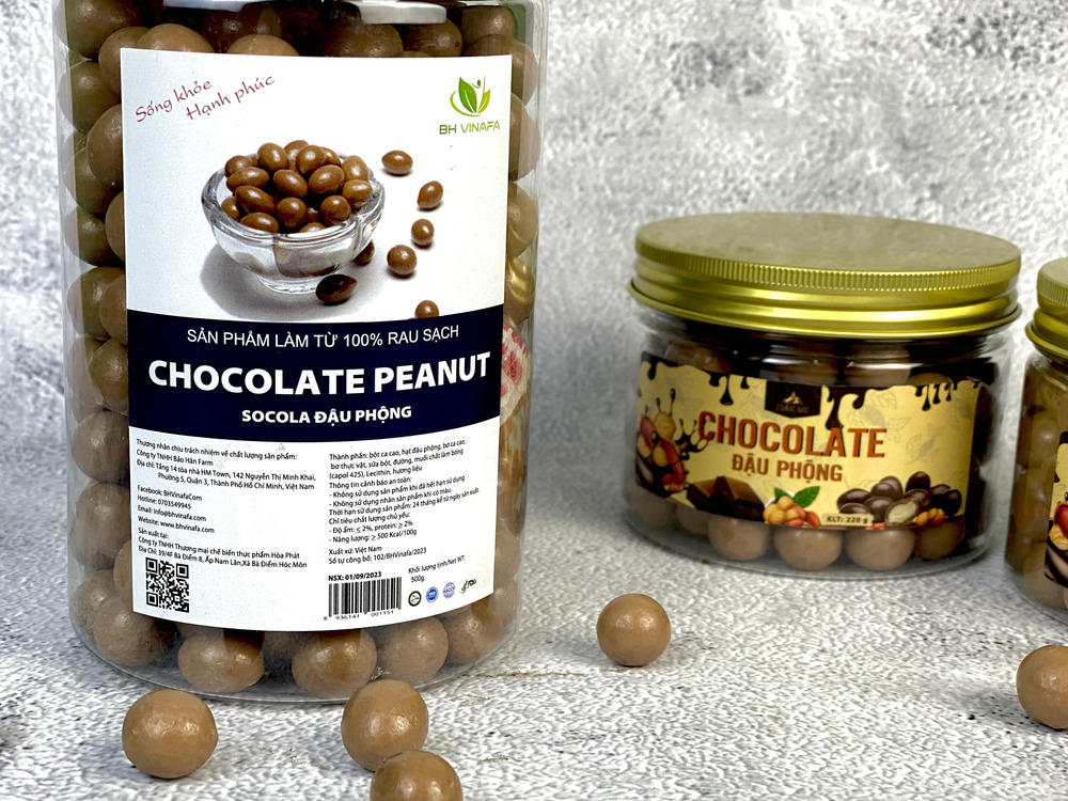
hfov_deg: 36.8
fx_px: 1604
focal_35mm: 52
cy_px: 400
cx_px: 534
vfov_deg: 28.0
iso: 50
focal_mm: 6
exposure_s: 1/100
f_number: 2
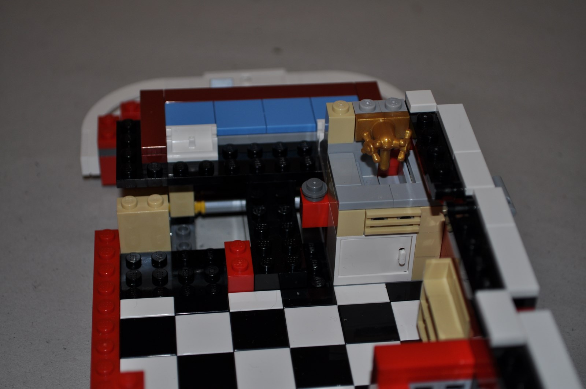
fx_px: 1171
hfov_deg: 28.1
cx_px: 293
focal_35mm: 72
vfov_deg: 18.9
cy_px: 194
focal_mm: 48
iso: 200
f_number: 5.6
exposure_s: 1/30
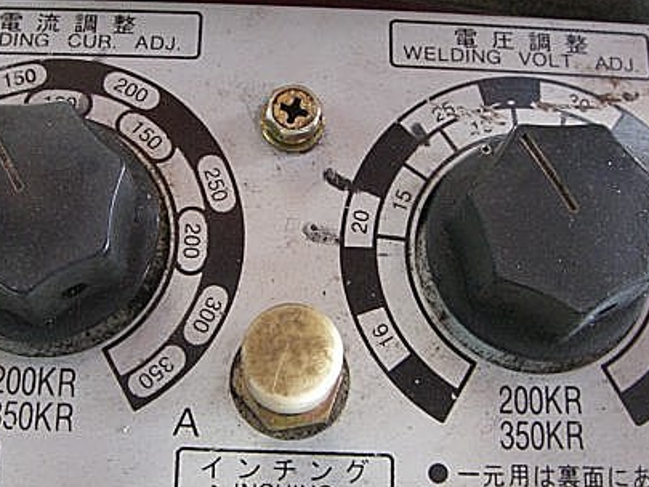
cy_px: 247
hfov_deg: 32.1
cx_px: 261
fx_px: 1125
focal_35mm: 60
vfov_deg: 24.4
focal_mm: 6.2
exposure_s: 1/40
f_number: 2.7
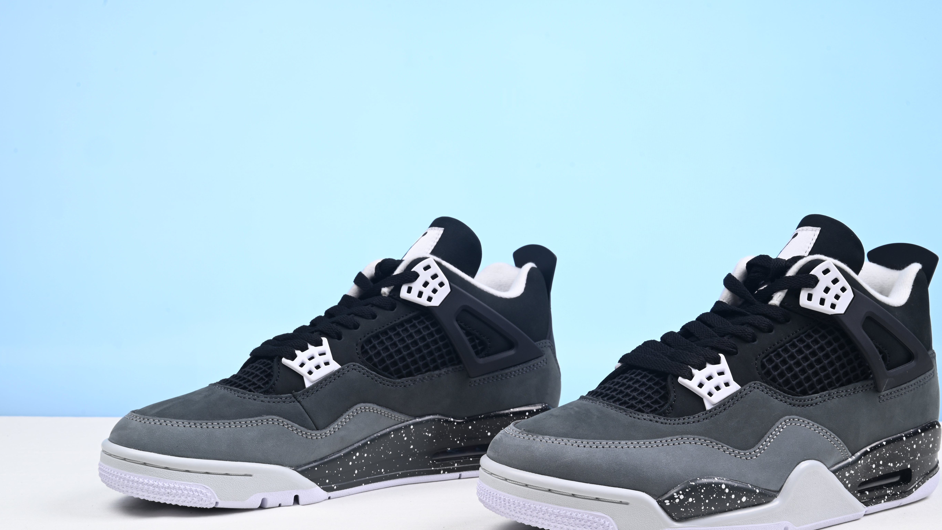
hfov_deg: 44.6
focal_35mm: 46
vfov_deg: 25.9
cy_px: 326
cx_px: 501
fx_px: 1149
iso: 100
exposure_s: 1/2
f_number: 16
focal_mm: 40
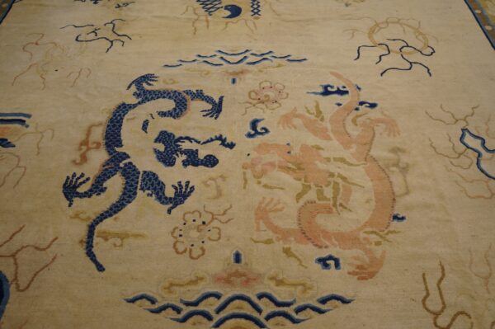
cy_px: 164
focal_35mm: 27
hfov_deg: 67.4
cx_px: 248
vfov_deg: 47.9
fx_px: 371
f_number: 4
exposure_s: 1/60
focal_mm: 18
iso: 320
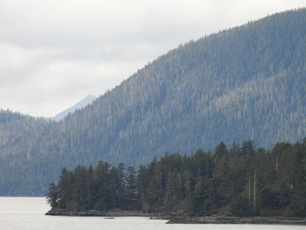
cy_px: 115
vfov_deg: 3.3
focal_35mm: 450
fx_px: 3978
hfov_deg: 4.4
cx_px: 153
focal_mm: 80.3
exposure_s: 1/320
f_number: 5
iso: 100
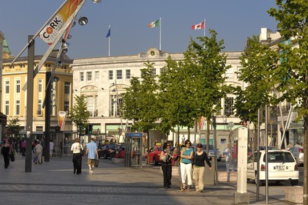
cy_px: 102
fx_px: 769
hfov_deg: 22.6
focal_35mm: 90
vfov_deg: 15.2
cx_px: 154
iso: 100
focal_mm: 60
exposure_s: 1/160
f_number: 10
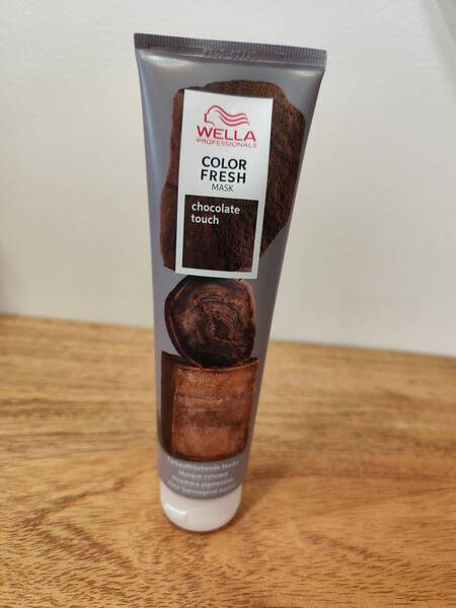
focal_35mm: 23
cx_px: 228
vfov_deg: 73.9
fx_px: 404
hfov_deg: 58.9
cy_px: 304
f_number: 1.65
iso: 500
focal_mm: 6.19
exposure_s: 1/100
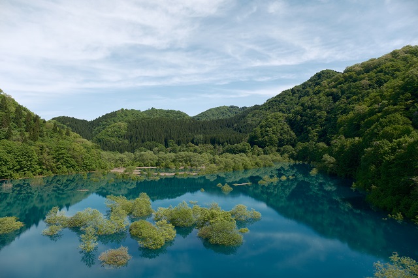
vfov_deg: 53.1
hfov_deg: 73.8
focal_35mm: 24
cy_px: 139
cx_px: 209
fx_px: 279
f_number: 4
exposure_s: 1/500
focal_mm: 16
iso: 125
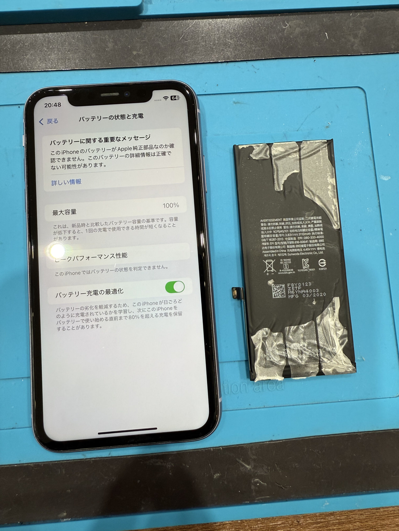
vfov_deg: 71.6
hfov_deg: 56.8
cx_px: 200
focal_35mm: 24
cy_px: 266
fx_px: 369
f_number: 2.2
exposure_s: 1/120
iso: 80
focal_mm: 2.22
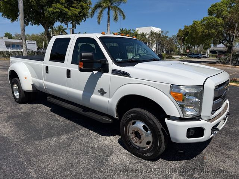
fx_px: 166
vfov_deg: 56.8
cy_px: 90
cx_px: 120
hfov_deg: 71.6
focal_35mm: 24
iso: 80
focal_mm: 6.76
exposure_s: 1/9091
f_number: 1.78
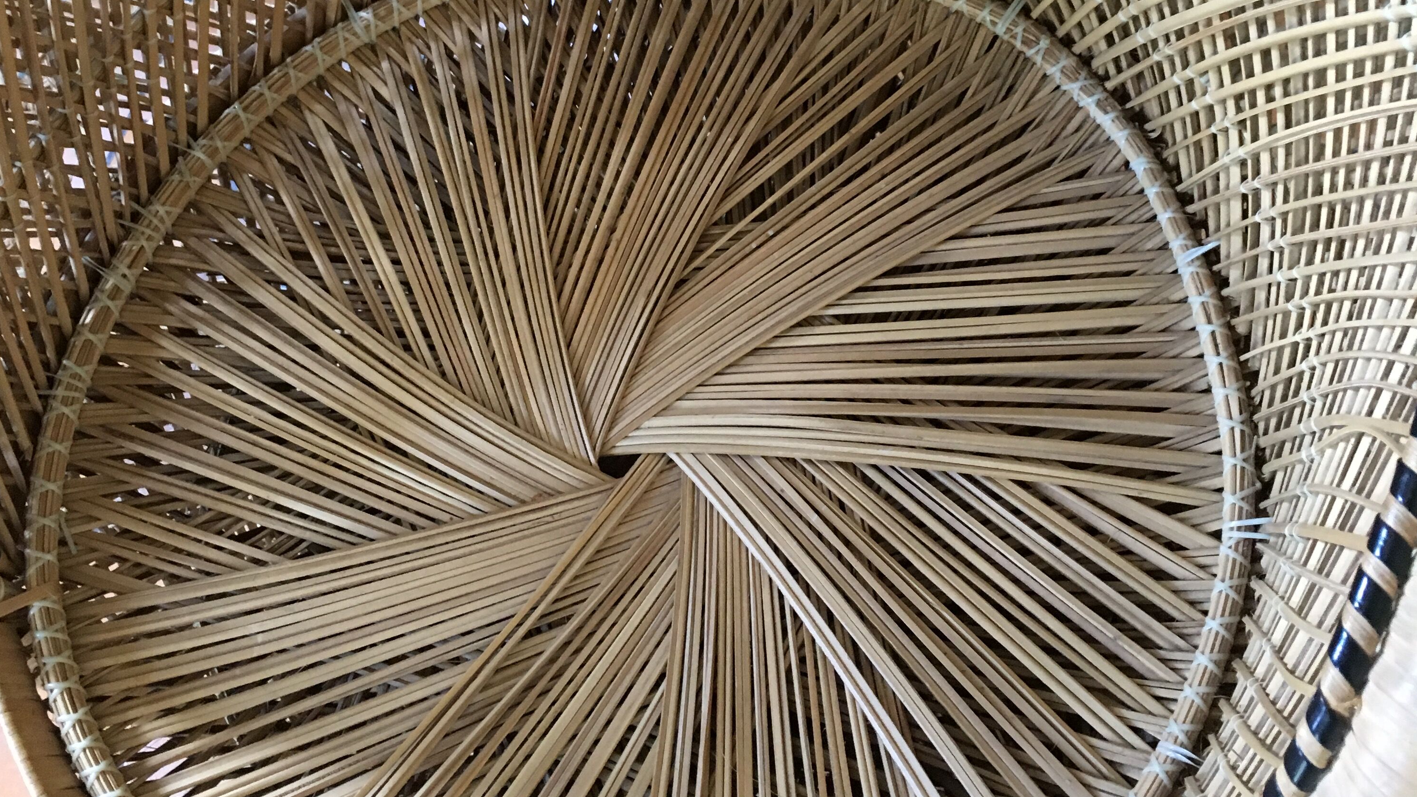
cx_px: 698
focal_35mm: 43
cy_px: 228
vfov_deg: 27.4
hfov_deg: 47.4
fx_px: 1615
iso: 200
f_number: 2.2
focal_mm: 4.15
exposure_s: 1/33
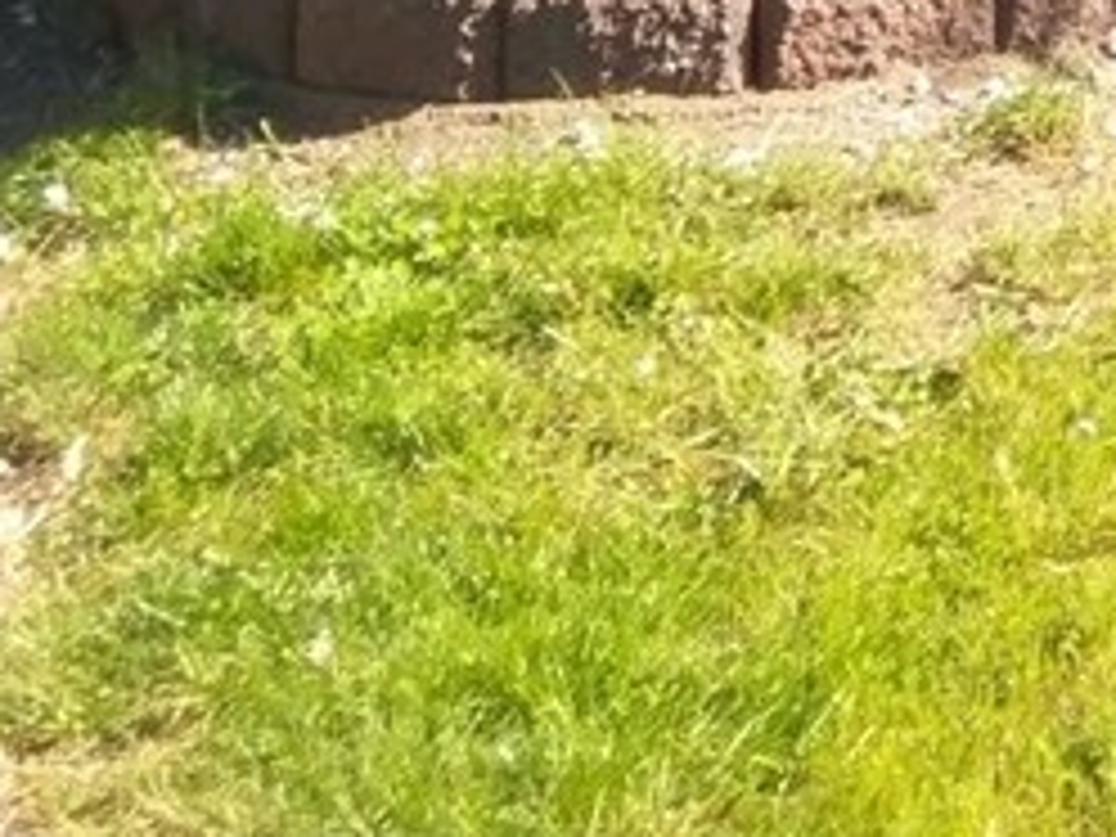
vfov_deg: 7.9
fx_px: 5416
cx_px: 2120
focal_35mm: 168
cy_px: -1480
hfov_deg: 10.9
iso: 100
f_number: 1.8
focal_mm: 4.58
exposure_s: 1/828
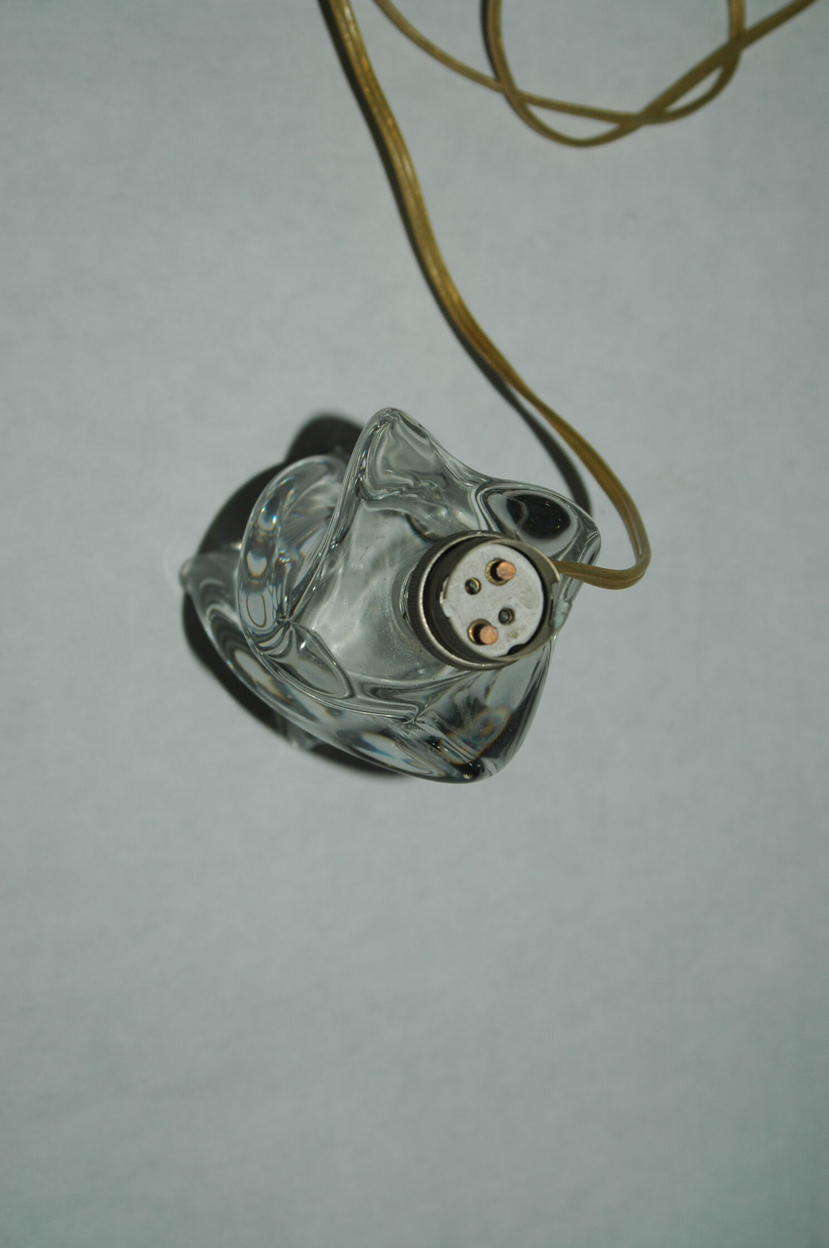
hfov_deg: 23.7
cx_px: 414
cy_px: 624
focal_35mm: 57
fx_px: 1974
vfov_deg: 35.1
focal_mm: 38
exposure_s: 1/125
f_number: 5.6
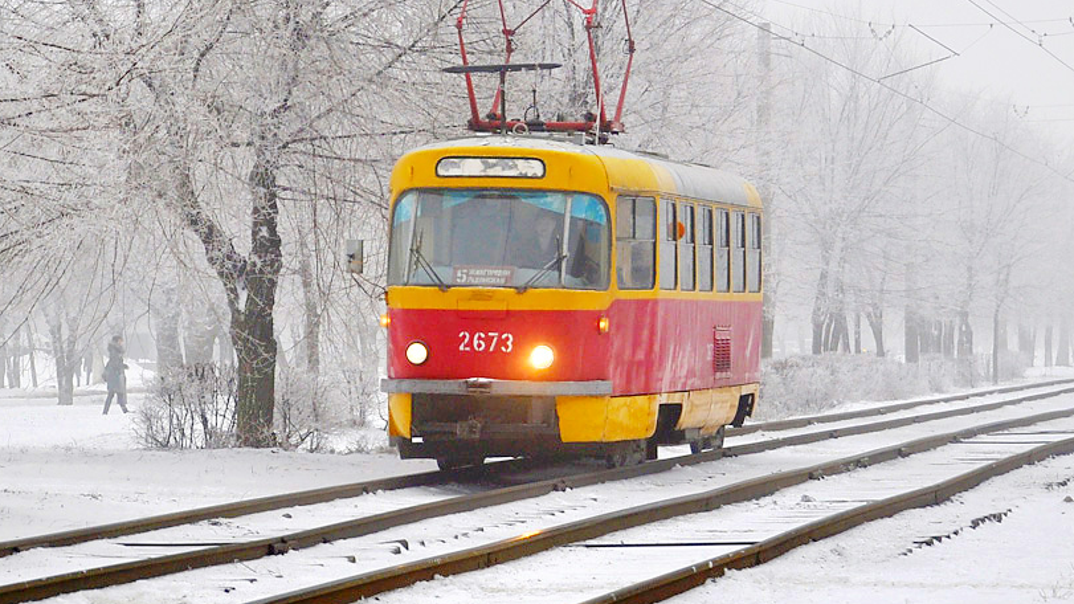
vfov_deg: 8.4
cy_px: 185
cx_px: 564
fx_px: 4100
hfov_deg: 14.9
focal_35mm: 144
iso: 200
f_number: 6.3
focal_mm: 62
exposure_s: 1/320
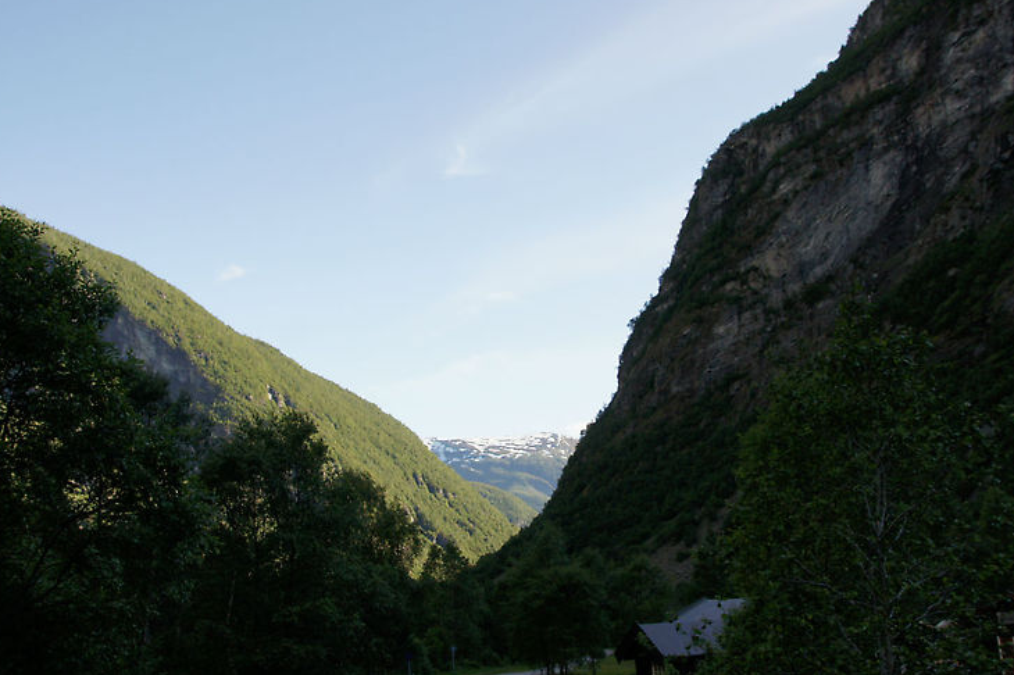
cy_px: 363
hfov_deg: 51.9
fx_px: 1042
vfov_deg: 35.9
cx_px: 493
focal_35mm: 37
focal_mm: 20
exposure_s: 1/320
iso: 200
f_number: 5.6
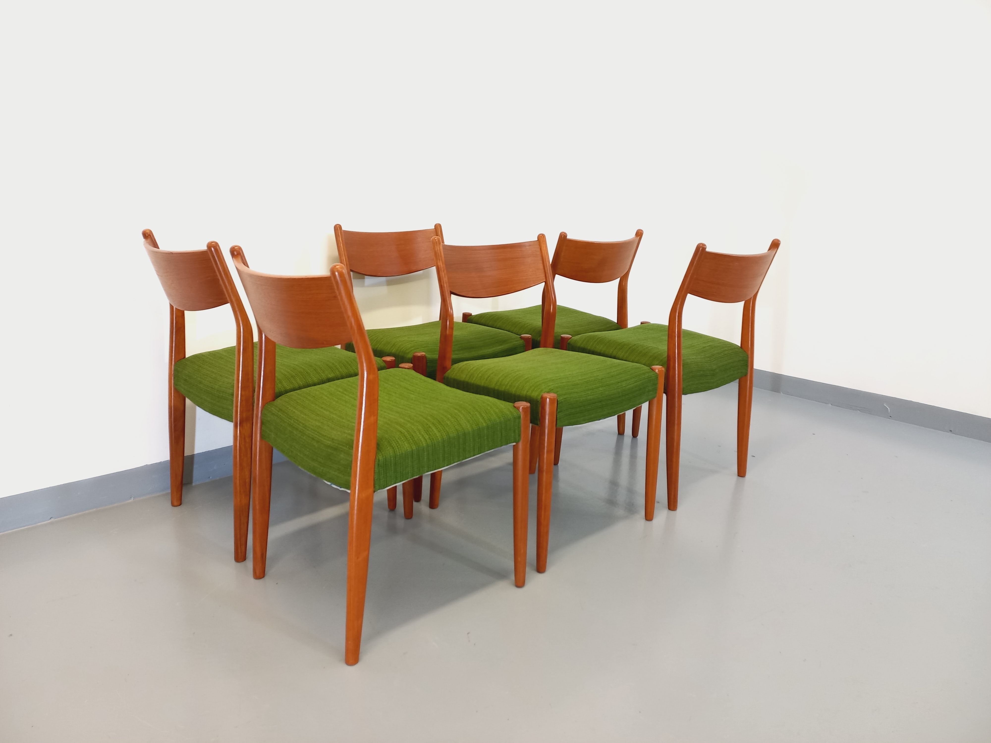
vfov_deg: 54.9
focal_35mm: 25
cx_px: 496
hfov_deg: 69.4
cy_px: 372
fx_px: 716
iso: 320
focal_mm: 4.65
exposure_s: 1/49
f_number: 1.8
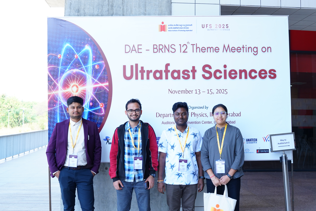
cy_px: 106
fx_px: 369
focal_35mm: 42
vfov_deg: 31.9
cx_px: 158
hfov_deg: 46.4
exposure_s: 1/125
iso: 400
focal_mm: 28
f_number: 7.1
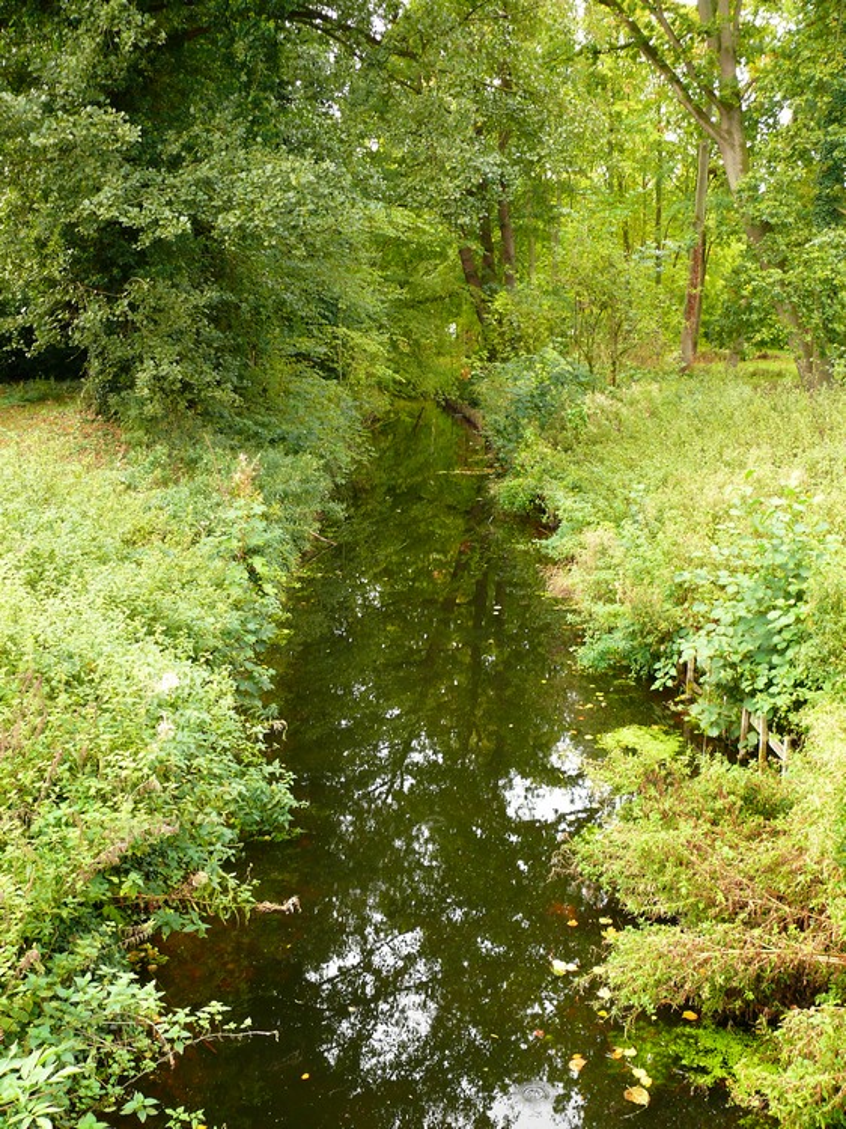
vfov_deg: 52.6
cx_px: 423
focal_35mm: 35
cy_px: 564
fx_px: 1141
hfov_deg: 40.7
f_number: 2.8
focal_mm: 7.4
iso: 100
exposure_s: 1/30
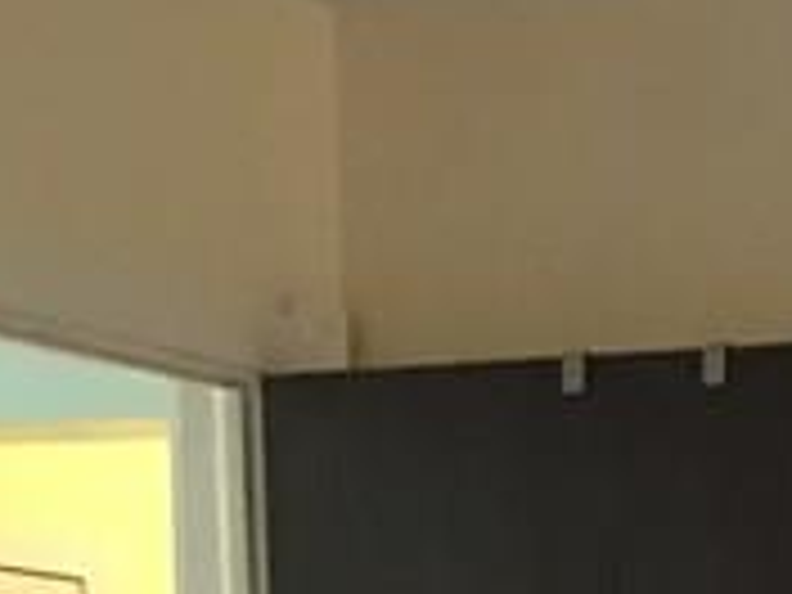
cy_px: 1498
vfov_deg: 8.0
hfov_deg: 10.5
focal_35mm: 169
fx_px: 3867
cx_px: 1714
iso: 80
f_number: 2.2
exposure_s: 1/15
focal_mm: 4.15
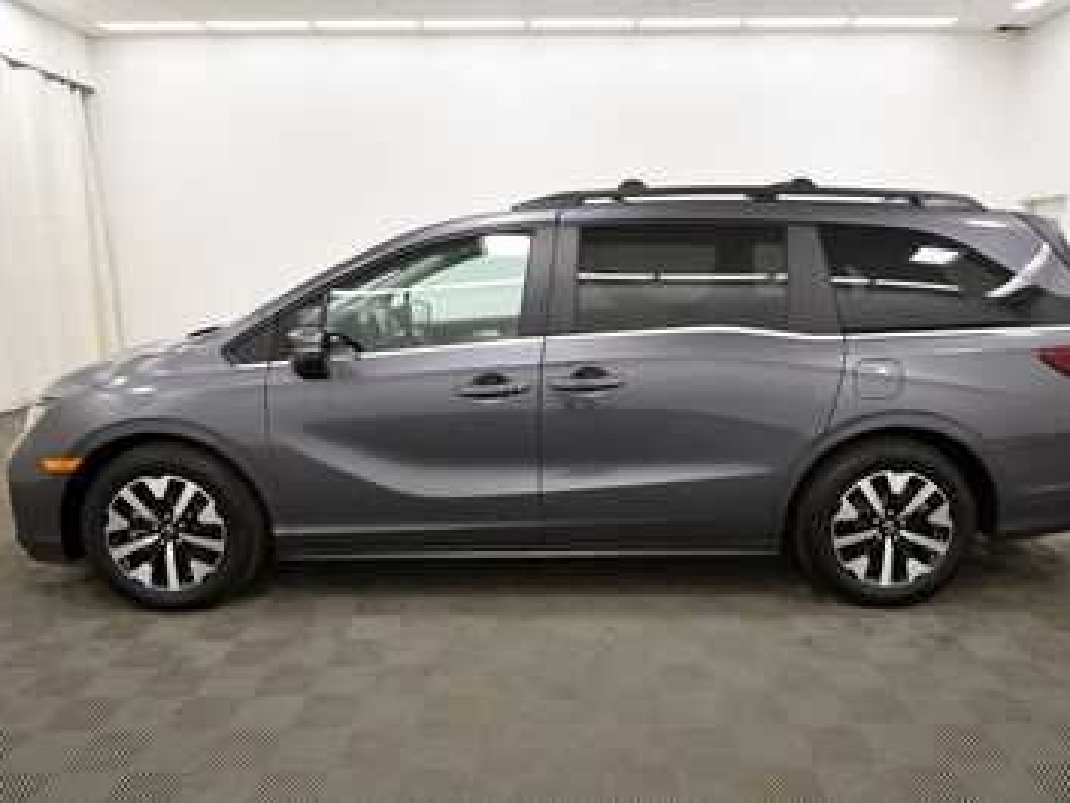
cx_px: 570
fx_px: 742
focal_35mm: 24
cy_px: 402
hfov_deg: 71.5
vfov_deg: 56.8
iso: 900
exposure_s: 1/125
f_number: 5.3
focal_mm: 15
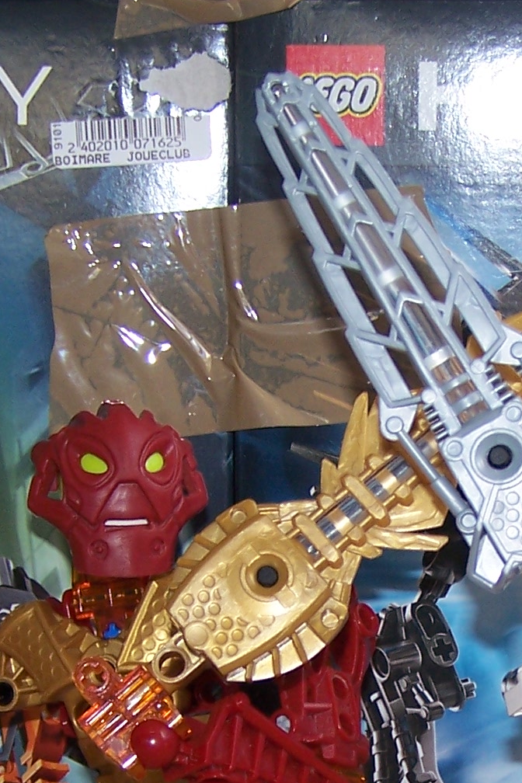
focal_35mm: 101
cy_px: 693
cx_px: 478
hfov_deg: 13.4
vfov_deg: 19.9
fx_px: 2197
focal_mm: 6.3
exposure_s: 1/60
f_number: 2.8
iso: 80
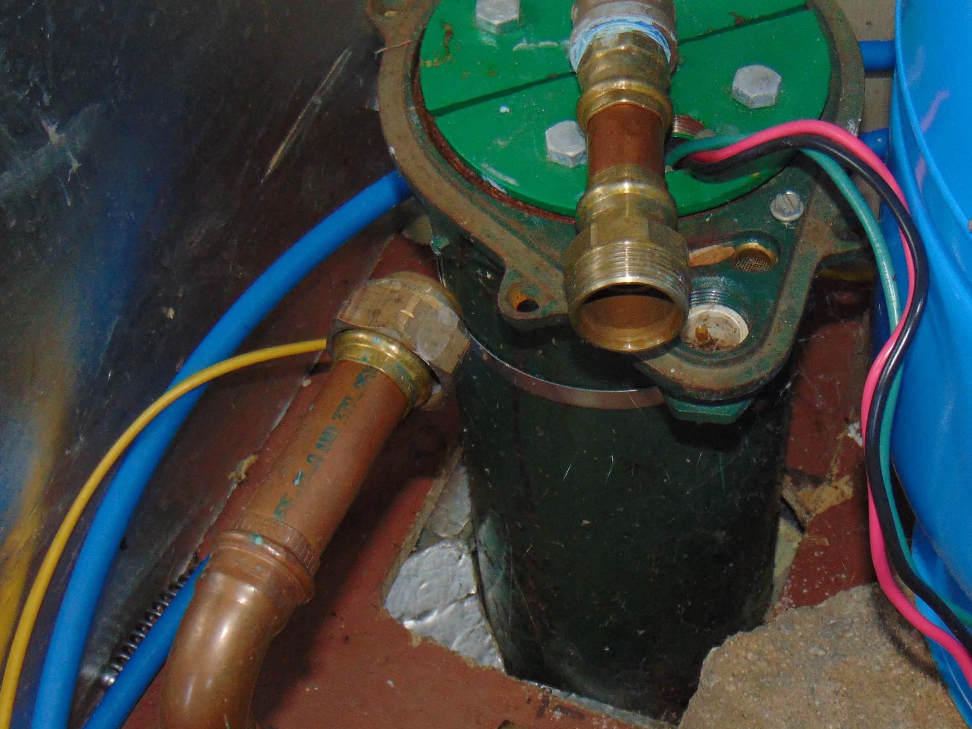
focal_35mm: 68
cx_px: 599
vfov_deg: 21.6
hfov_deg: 28.5
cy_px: 347
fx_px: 1910
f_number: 3.3
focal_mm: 7.6
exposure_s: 1/60
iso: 200
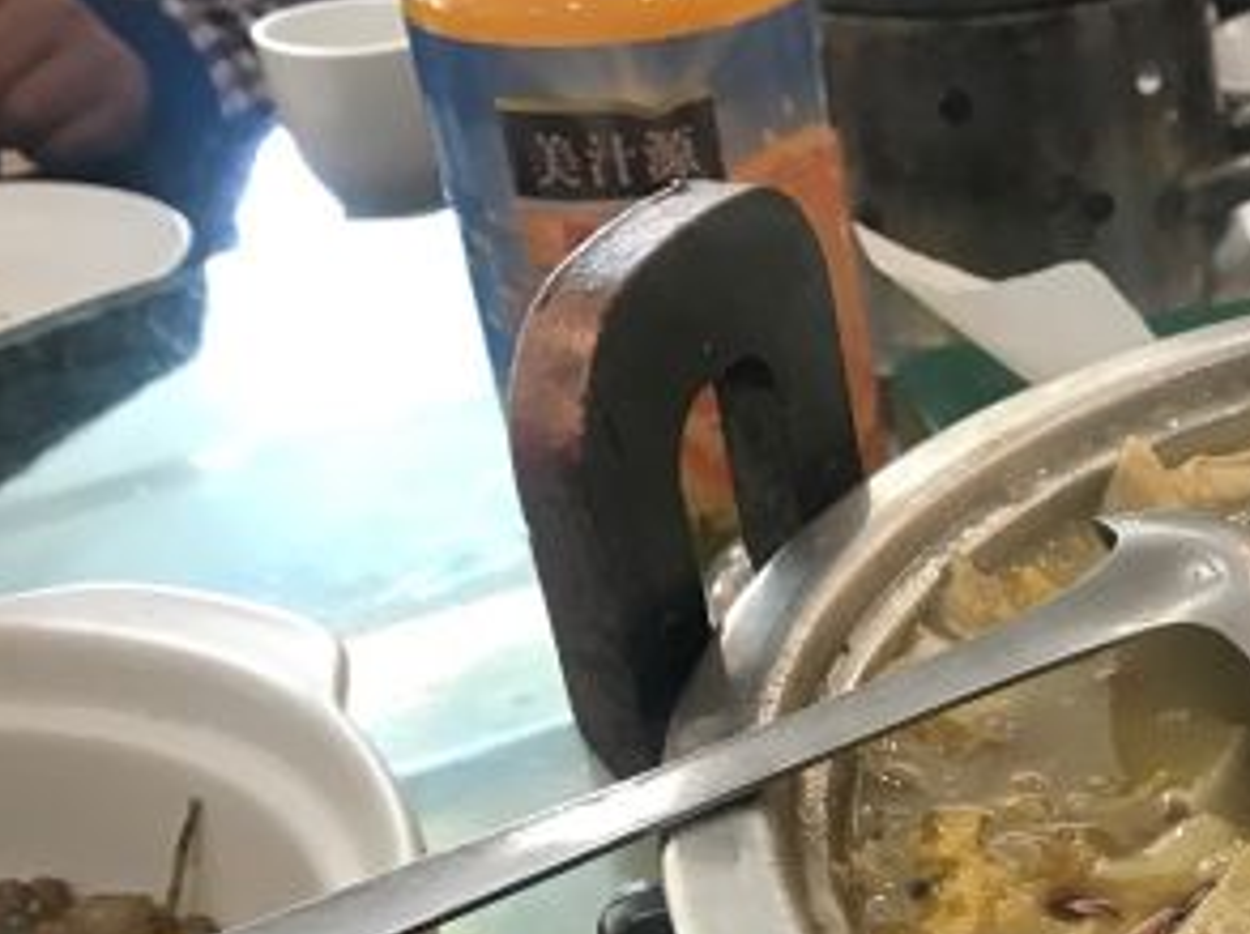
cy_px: 975
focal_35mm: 67
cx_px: 1476
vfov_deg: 21.0
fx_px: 2416
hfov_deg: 26.1
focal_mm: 3.99
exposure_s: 1/25
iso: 40
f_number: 1.8
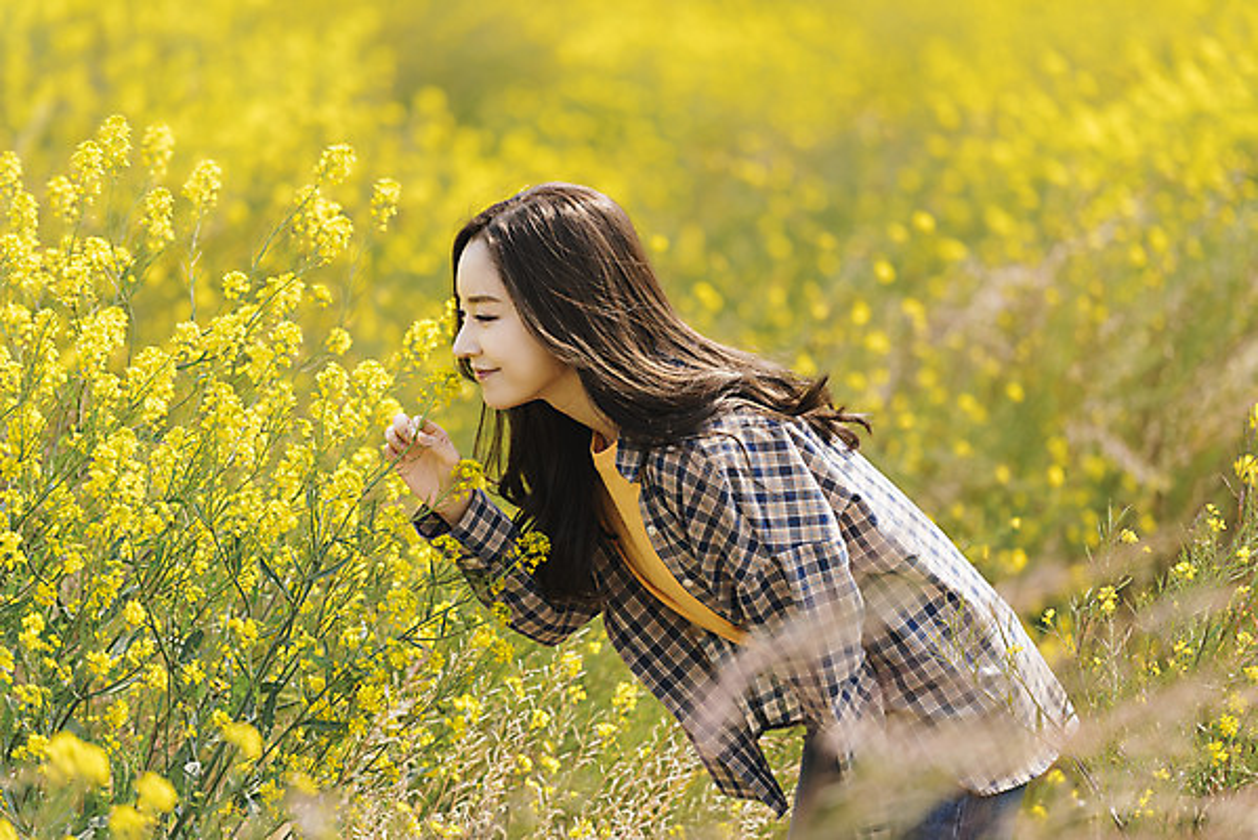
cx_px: 629
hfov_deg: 11.1
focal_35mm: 185
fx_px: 6468
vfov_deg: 7.4
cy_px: 420
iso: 100
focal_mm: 185
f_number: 2.8
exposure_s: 1/1000
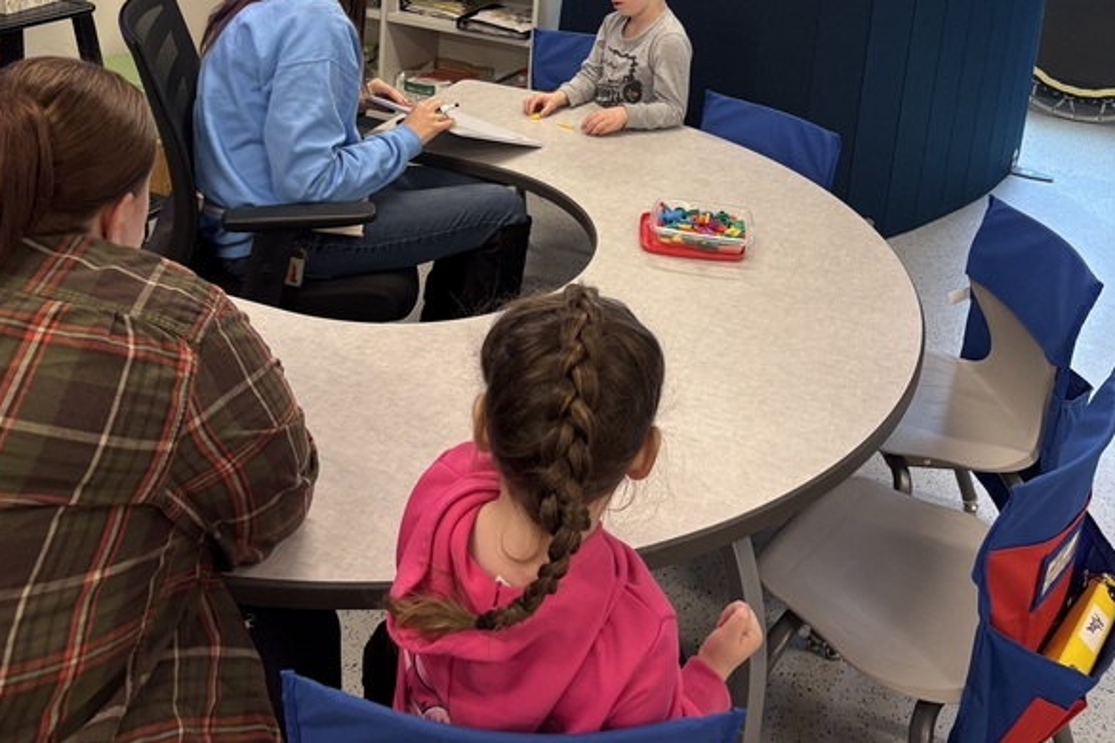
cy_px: 15
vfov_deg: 33.2
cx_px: 549
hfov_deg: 51.9
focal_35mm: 37
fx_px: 1146
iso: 125
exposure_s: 1/110
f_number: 1.6
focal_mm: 5.96
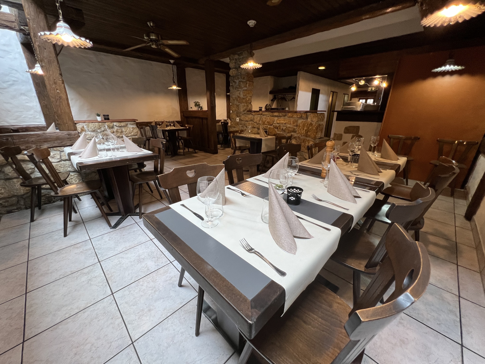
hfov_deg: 106.2
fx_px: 182
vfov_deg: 89.9
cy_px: 182
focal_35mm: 13
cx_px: 242
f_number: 1.8
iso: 160
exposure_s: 1/100
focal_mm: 1.57
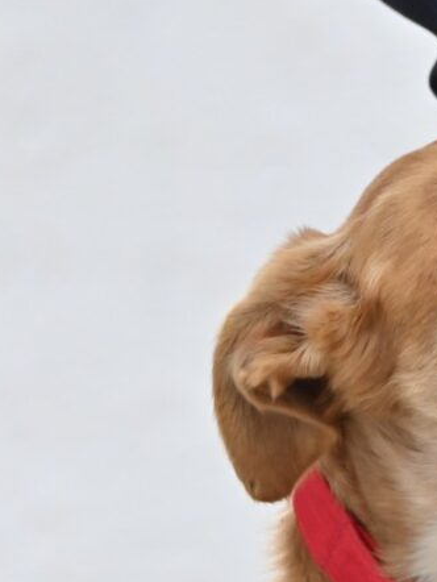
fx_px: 16850
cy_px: 423
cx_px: 603
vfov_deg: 2.0
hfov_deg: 1.5
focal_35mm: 1002
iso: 4000
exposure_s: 1/4000
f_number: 8
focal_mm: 300
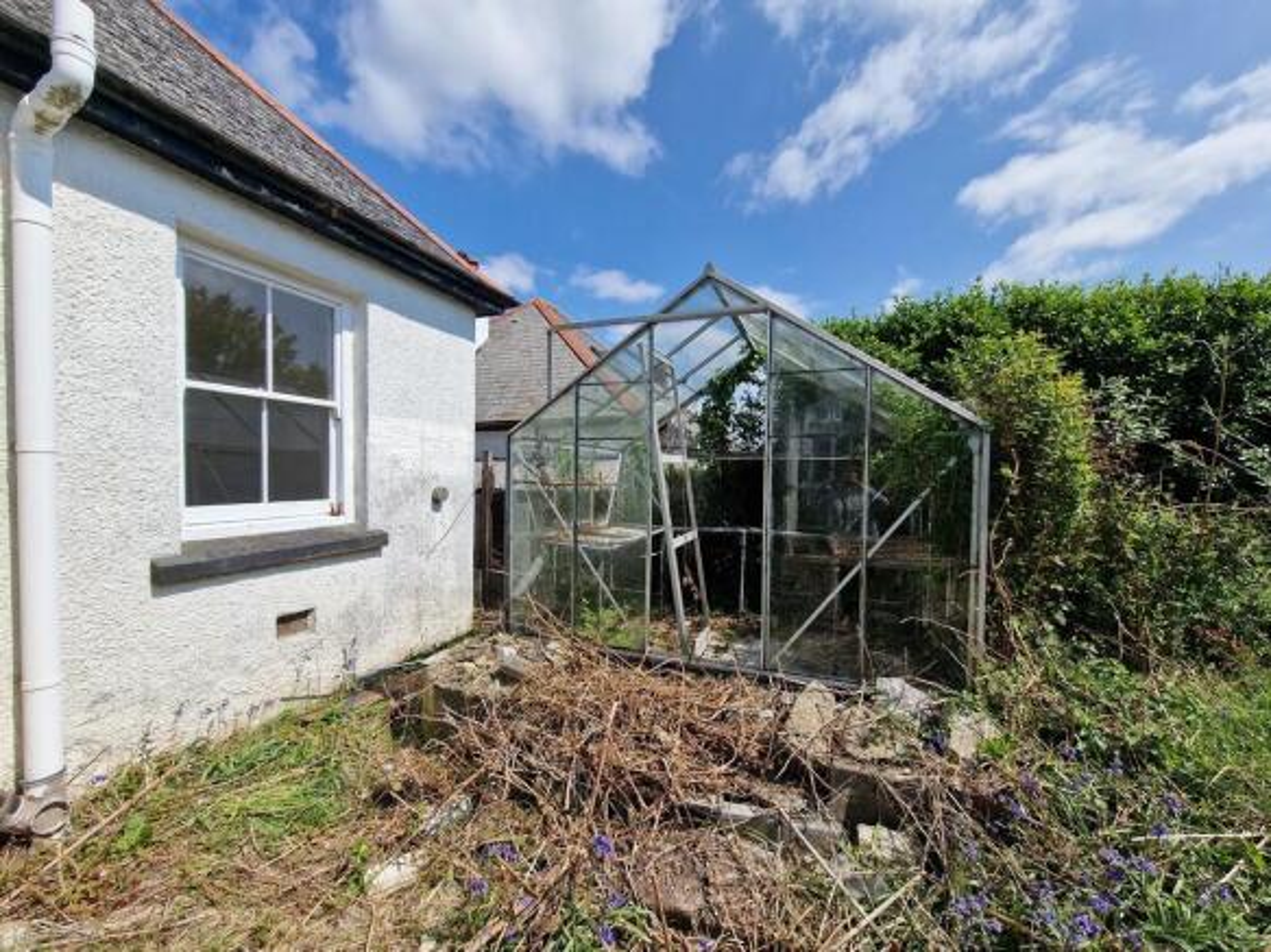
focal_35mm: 13
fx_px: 477
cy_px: 476
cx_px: 636
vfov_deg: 89.9
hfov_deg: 106.2
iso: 50
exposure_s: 1/2984
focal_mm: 2.2
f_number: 2.2
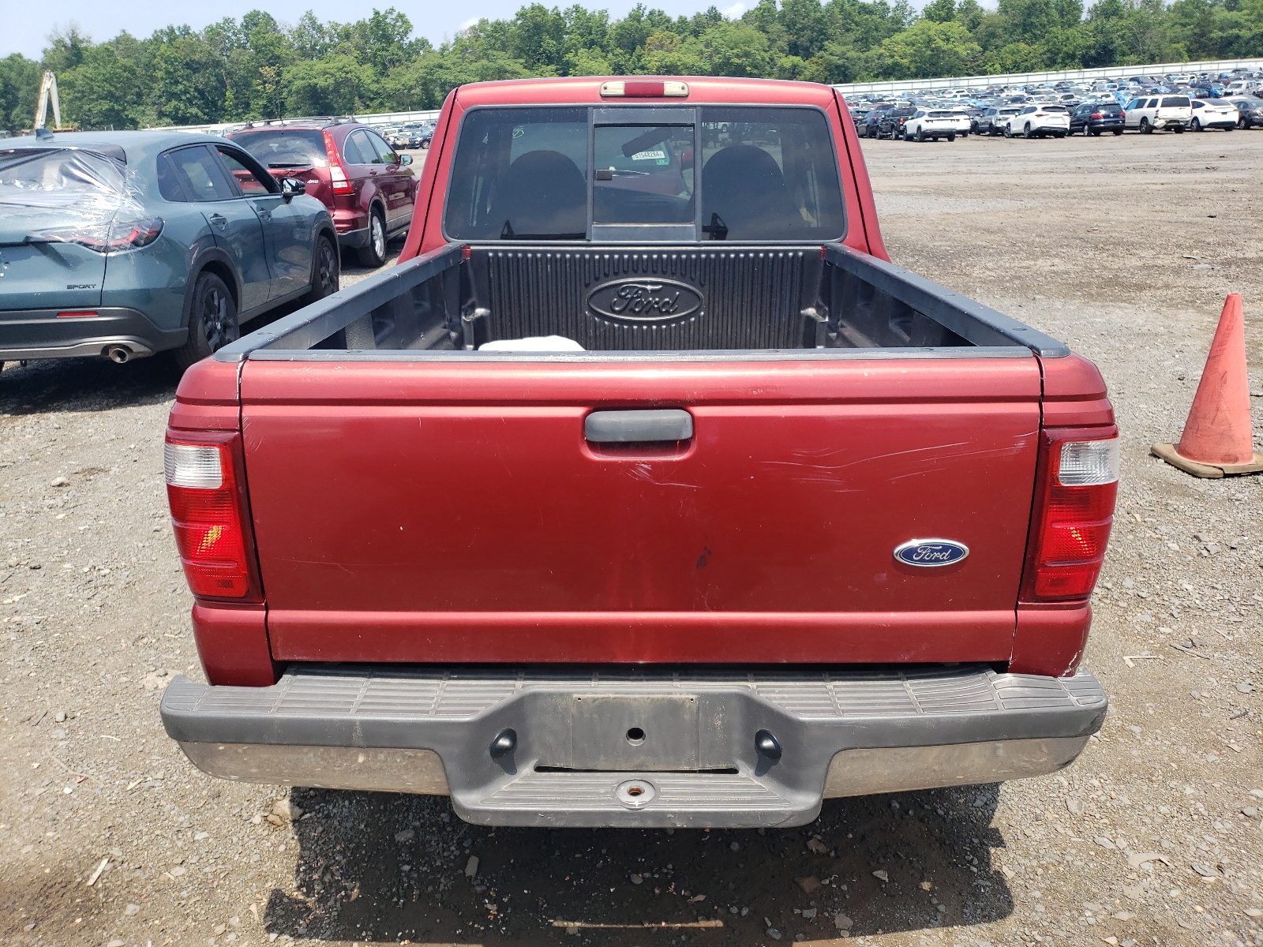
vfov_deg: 53.1
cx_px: 632
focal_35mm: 26
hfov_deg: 67.3
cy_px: 474
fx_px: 949
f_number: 1.5
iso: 50
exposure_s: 1/1667
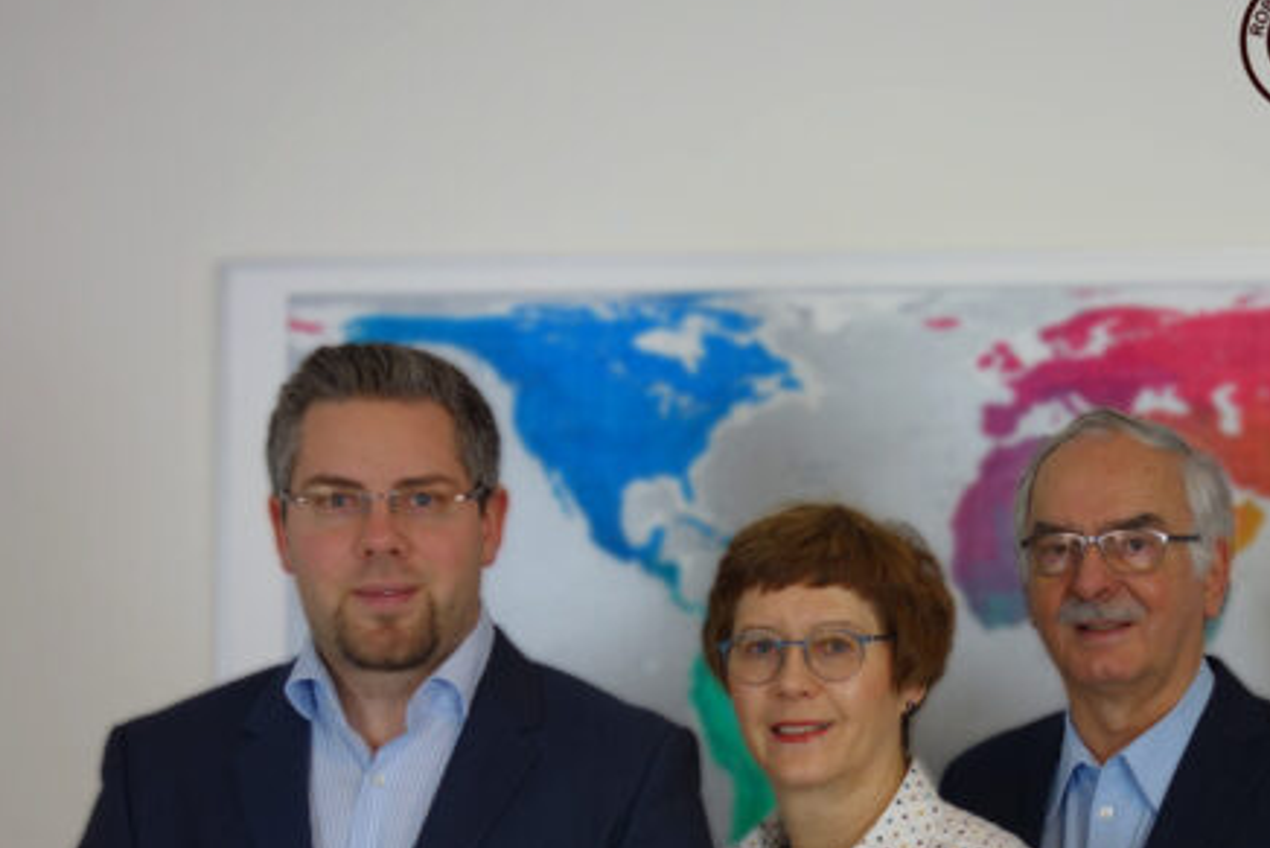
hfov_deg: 31.6
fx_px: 2188
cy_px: 616
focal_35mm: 62
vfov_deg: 21.8
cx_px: 1005
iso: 160
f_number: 2.8
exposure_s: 1/40
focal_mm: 13.9
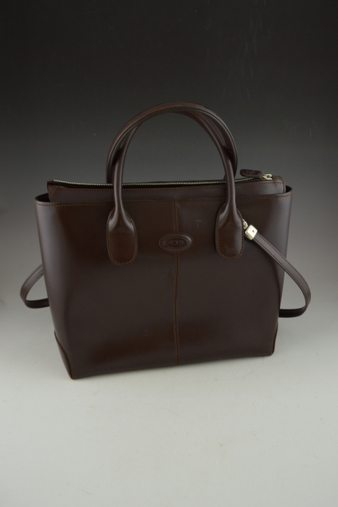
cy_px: 254
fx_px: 465
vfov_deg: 57.2
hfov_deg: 39.9
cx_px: 169
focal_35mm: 33
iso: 400
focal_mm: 22
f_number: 5
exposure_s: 1/100
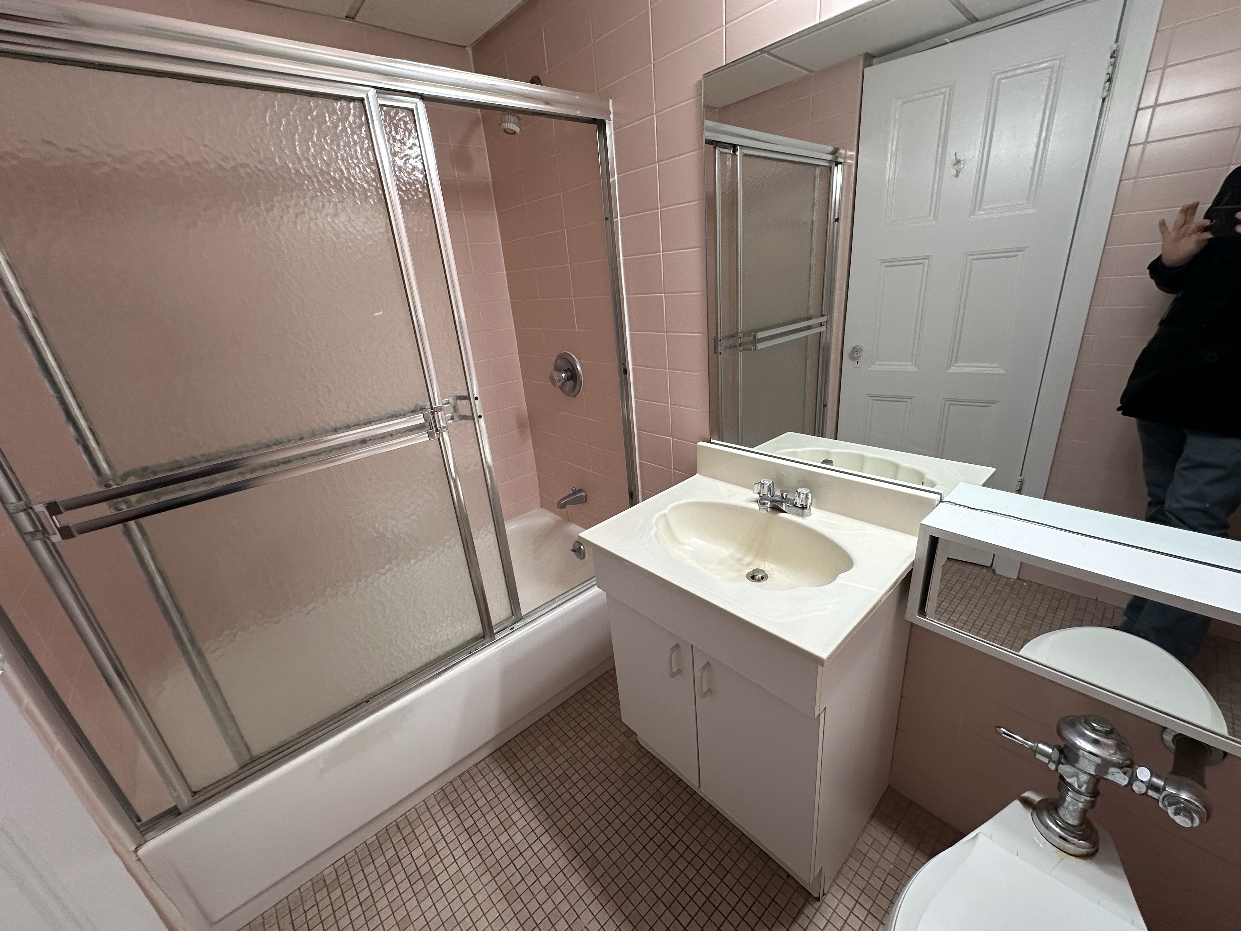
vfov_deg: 85.7
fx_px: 502
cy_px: 466
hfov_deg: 102.1
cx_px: 620
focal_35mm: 14
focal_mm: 2.22
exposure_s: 1/120
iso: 160
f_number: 2.2
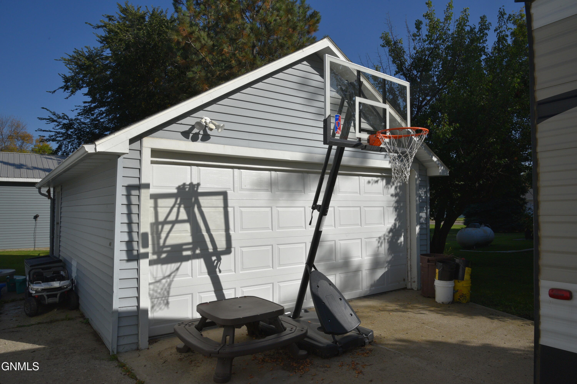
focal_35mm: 24
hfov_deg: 73.7
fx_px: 385
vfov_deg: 53.1
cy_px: 192
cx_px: 288
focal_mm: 24
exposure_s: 1/1250
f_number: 16
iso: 1000
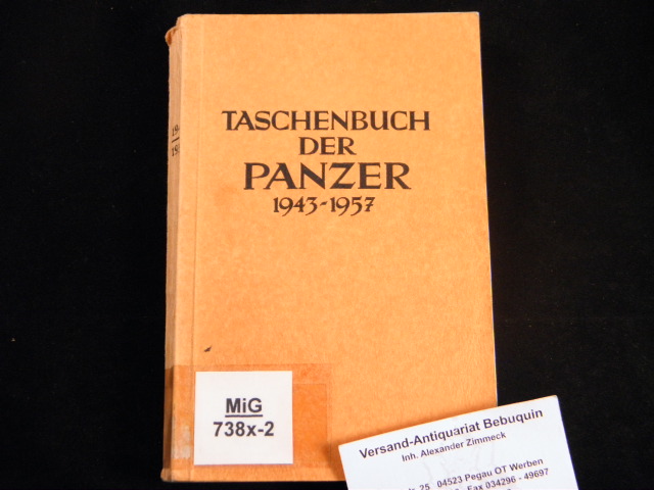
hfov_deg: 38.2
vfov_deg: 29.1
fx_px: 945
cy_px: 245
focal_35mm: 50
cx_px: 327
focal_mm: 9.1
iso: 250
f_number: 4
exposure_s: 1/50
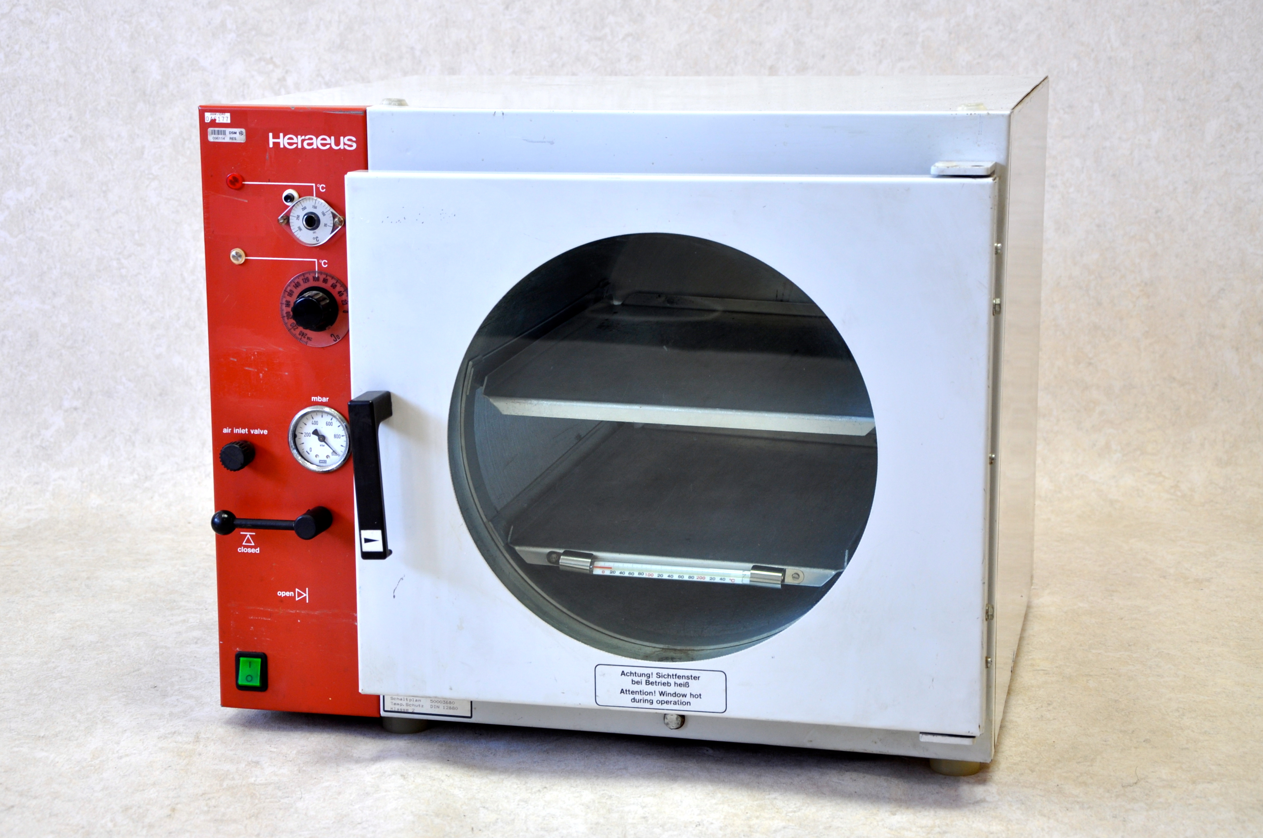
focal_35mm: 60
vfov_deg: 22.6
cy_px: 419
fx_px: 2102
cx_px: 632
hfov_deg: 33.4
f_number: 5.6
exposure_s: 1/13
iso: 200
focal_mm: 40
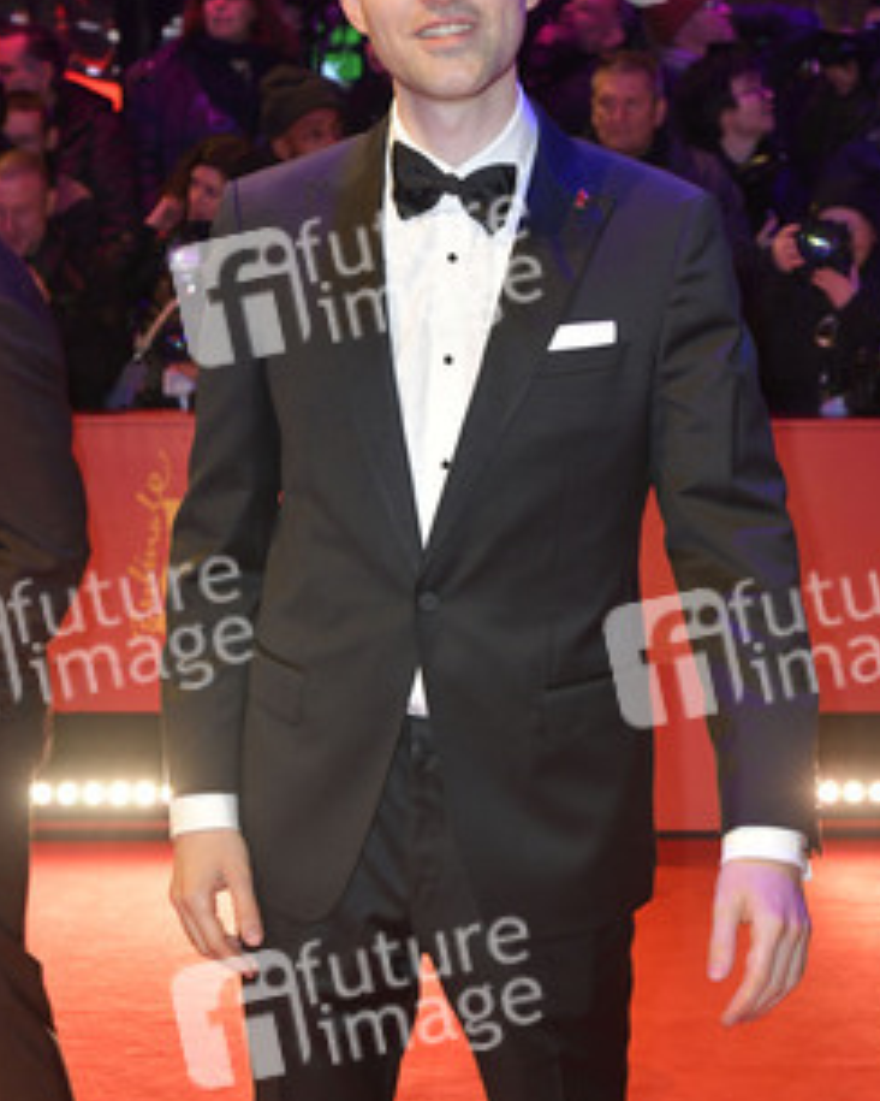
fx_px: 1921
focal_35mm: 59
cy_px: 462
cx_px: 462
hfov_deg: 25.8
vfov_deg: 31.9
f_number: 5.6
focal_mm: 48
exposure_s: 1/250
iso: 1600
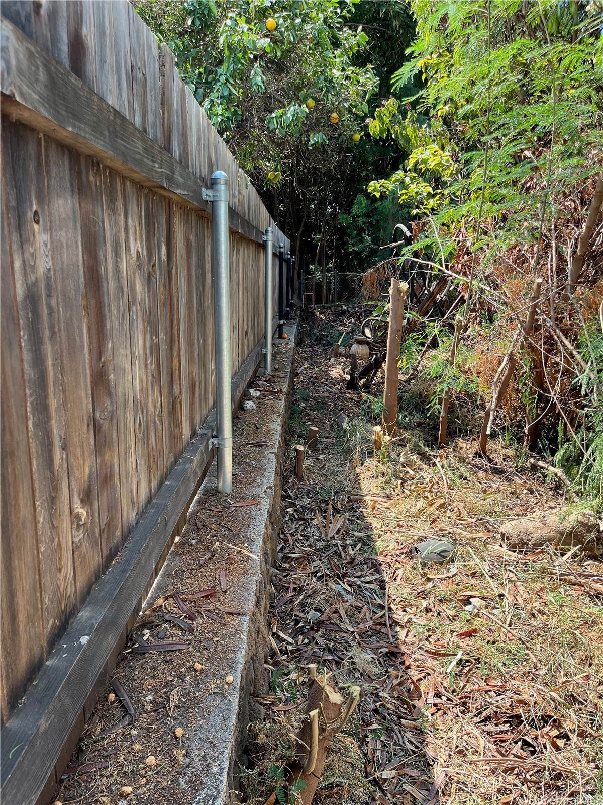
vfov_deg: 67.3
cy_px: 402
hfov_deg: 53.1
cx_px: 302
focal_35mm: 26
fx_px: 604
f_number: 1.6
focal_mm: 5.1
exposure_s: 1/407
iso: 50
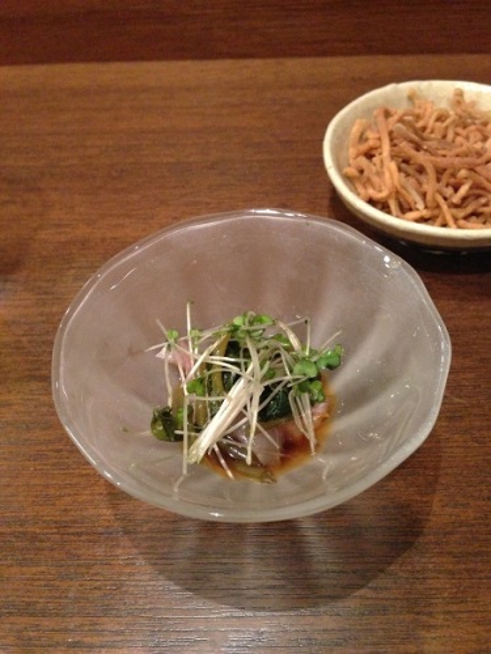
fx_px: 624
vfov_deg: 55.4
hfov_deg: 42.9
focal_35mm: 33
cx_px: 246
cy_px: 327
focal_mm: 4.13
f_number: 2.4
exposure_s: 1/15
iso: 640
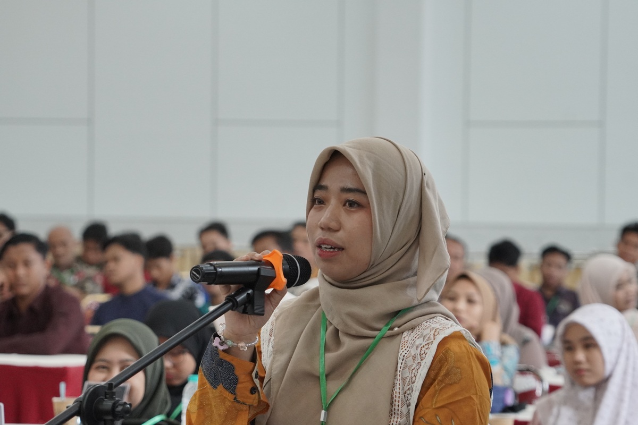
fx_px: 3137
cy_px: 212
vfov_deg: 7.8
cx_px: 319
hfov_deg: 11.6
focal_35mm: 177
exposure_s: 1/125
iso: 2000
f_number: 6.3
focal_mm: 118
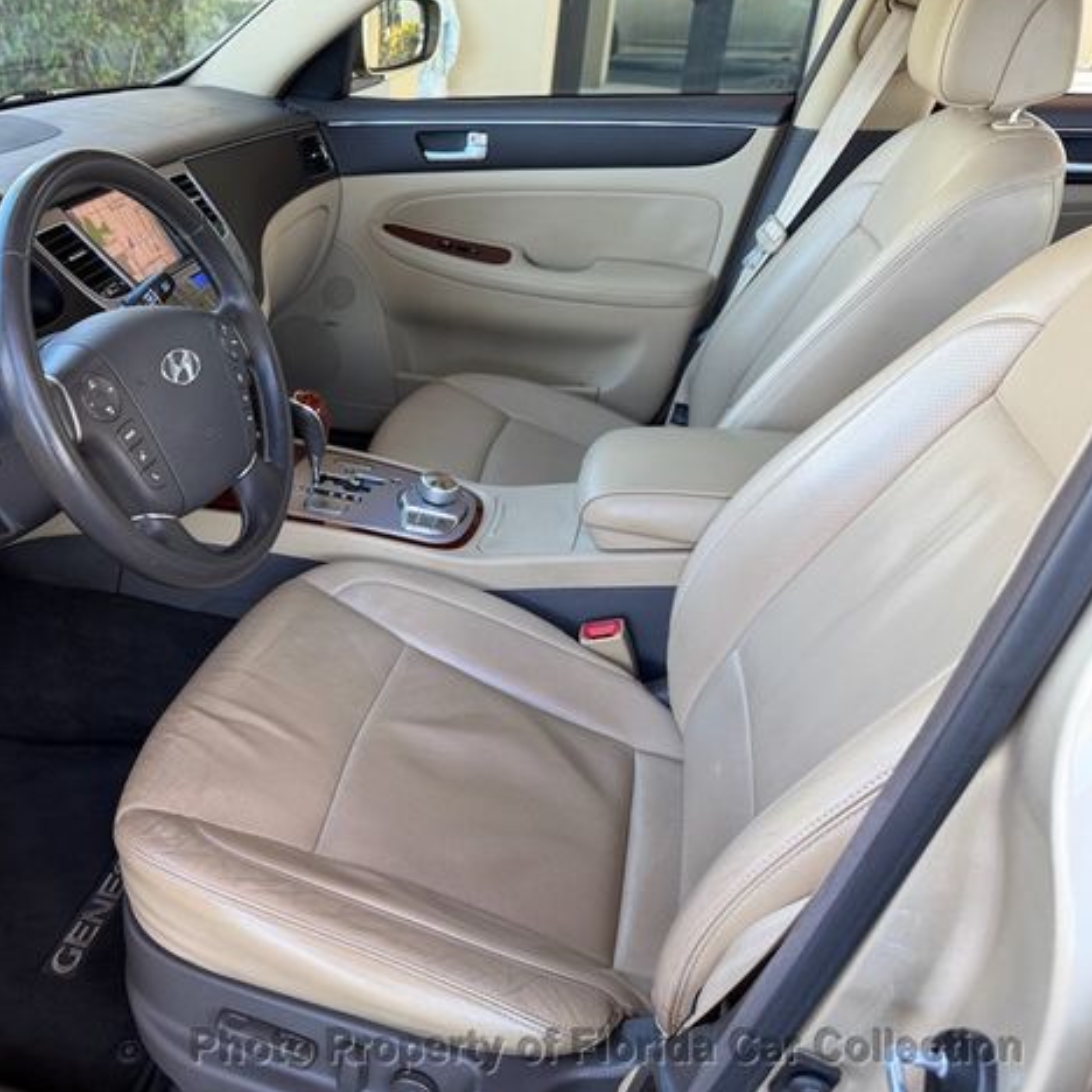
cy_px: 537
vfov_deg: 55.6
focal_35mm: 29
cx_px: 352
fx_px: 1035
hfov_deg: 54.4
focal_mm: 6.76
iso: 100
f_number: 1.78
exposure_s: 1/121
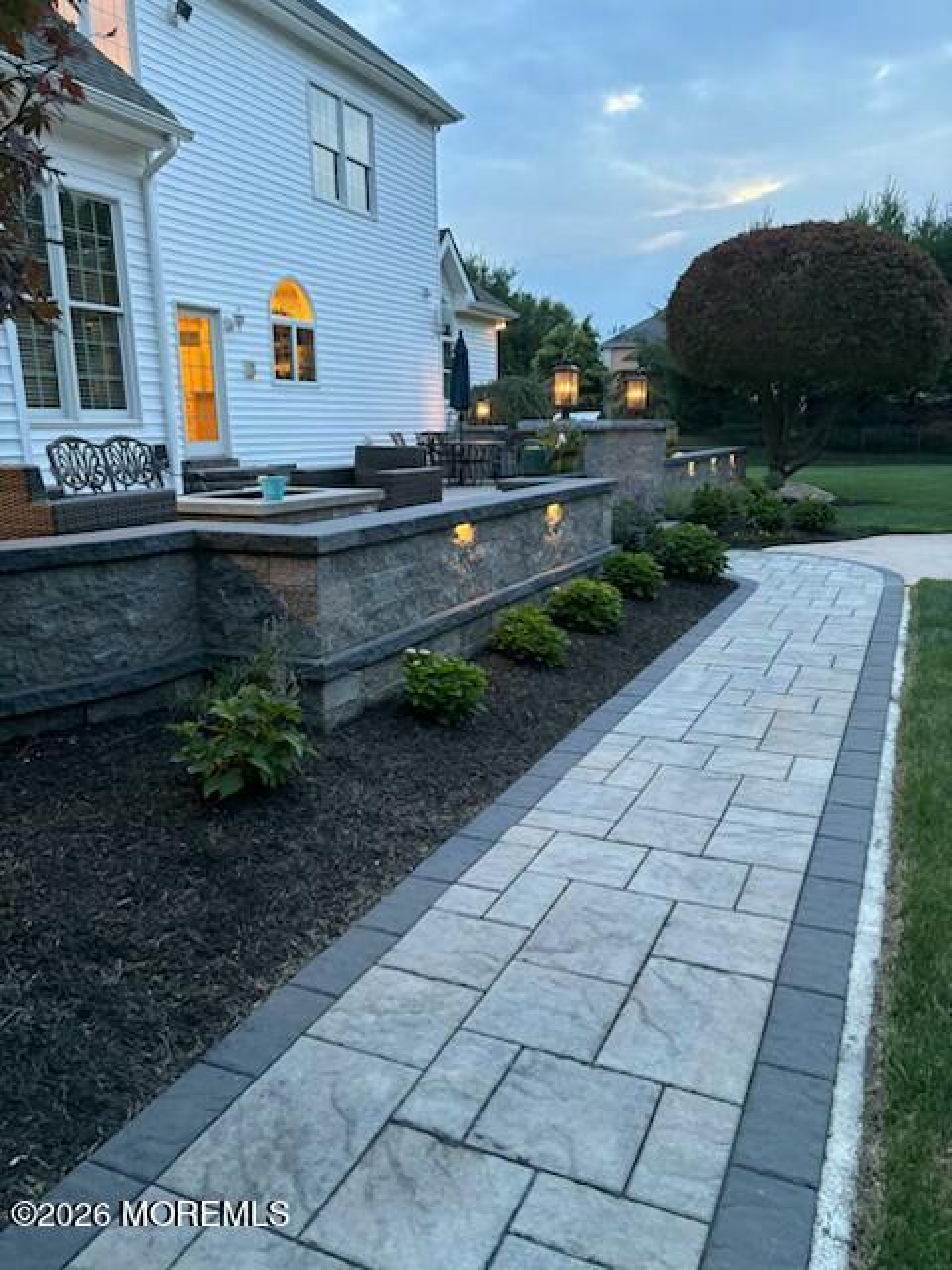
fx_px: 953
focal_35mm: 26
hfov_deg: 53.1
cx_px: 476
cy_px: 635
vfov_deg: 67.3
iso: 250
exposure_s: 1/60
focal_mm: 5.96
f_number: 1.6
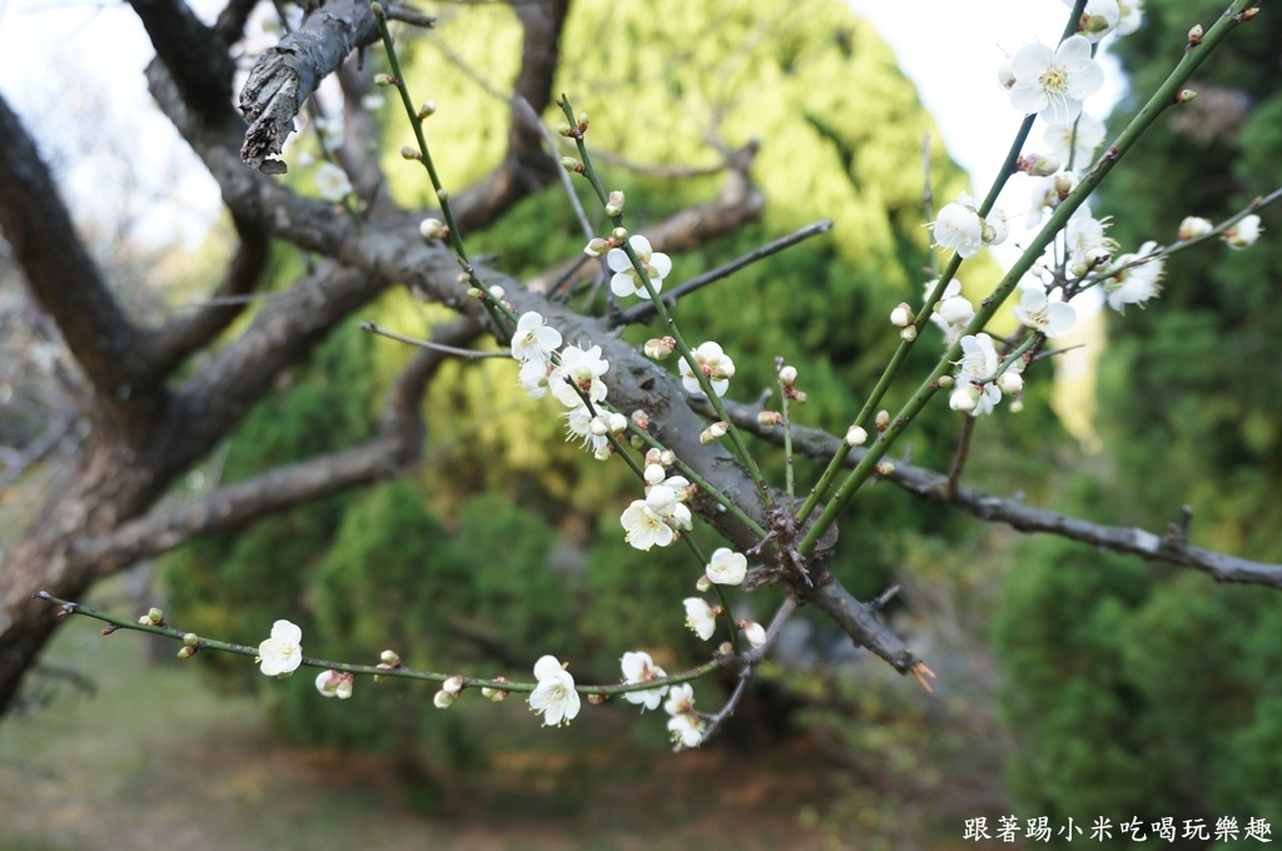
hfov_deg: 59.6
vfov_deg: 41.6
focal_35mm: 32
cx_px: 641
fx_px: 1120
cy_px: 426
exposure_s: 1/60
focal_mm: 21
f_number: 4
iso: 125
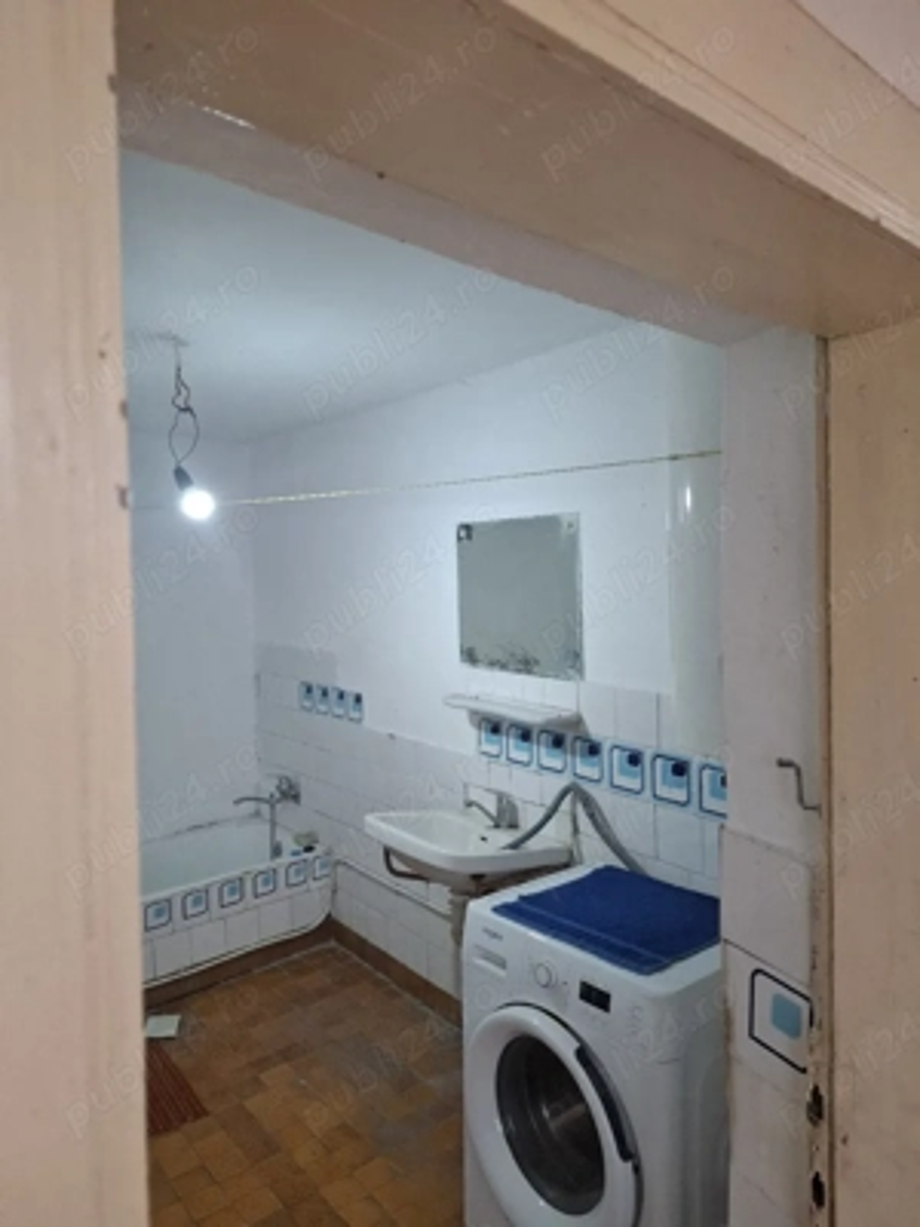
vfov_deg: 73.9
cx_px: 460
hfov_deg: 58.9
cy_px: 614
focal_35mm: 23
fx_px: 815
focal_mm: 5.54
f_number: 1.8
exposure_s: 1/50
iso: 200
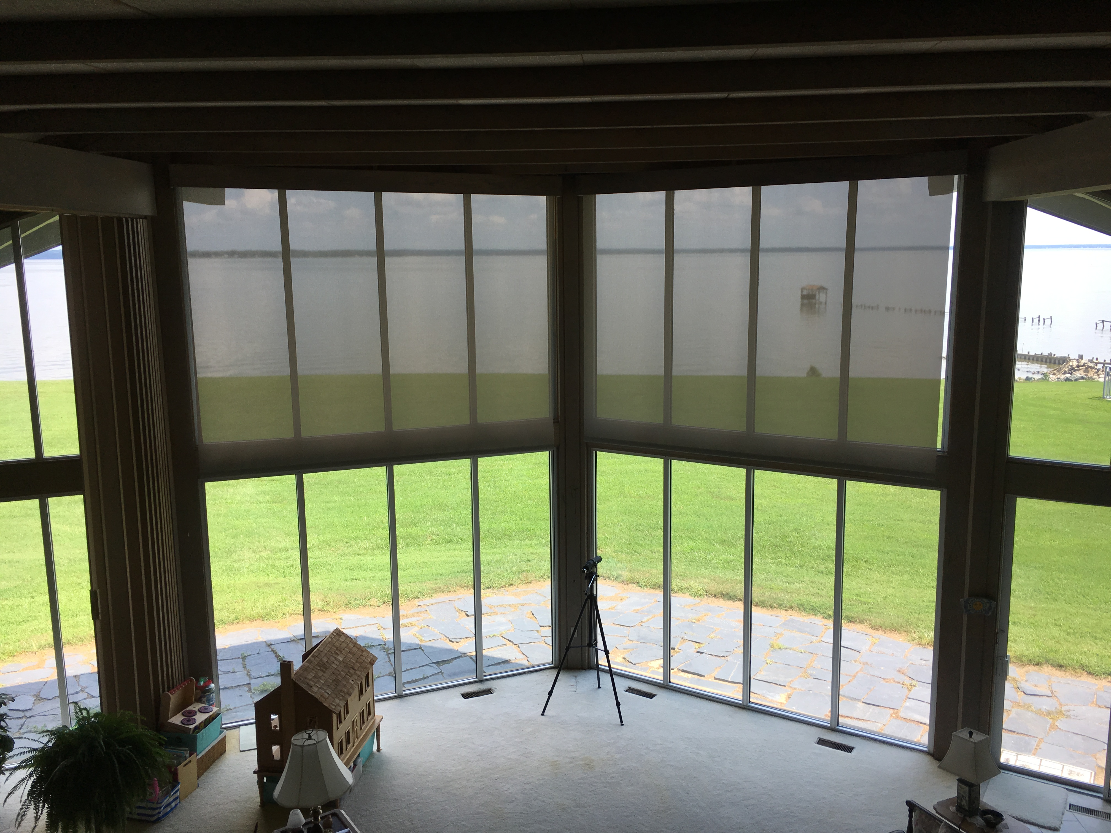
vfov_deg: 48.2
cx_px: 556
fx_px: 931
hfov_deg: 61.7
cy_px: 416
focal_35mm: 29
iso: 25
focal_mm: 4.15
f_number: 2.2
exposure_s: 1/460
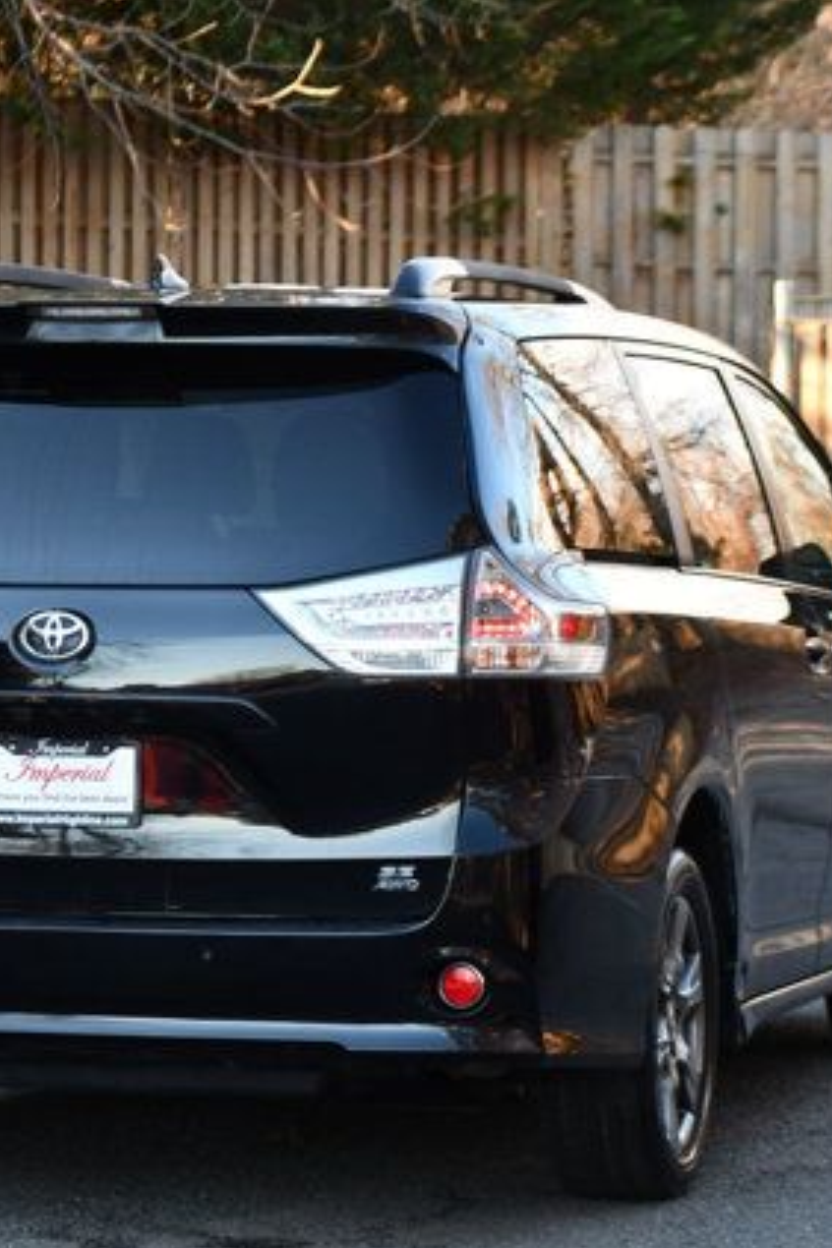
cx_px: 257
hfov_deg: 8.6
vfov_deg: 12.9
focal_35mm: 159
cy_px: 624
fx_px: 5512
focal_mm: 70
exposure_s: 1/250
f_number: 4.5
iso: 720
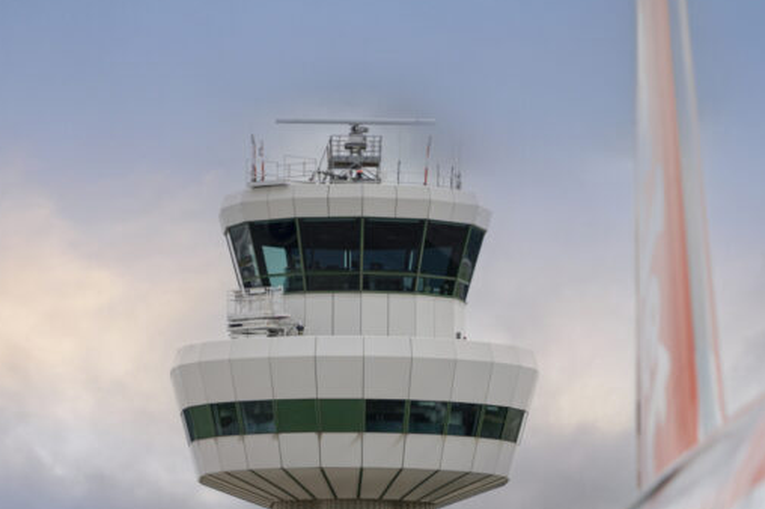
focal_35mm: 403
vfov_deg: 3.4
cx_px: 447
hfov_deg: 5.1
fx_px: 8558
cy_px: 442
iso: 100
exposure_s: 1/1600
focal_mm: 200
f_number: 2.8
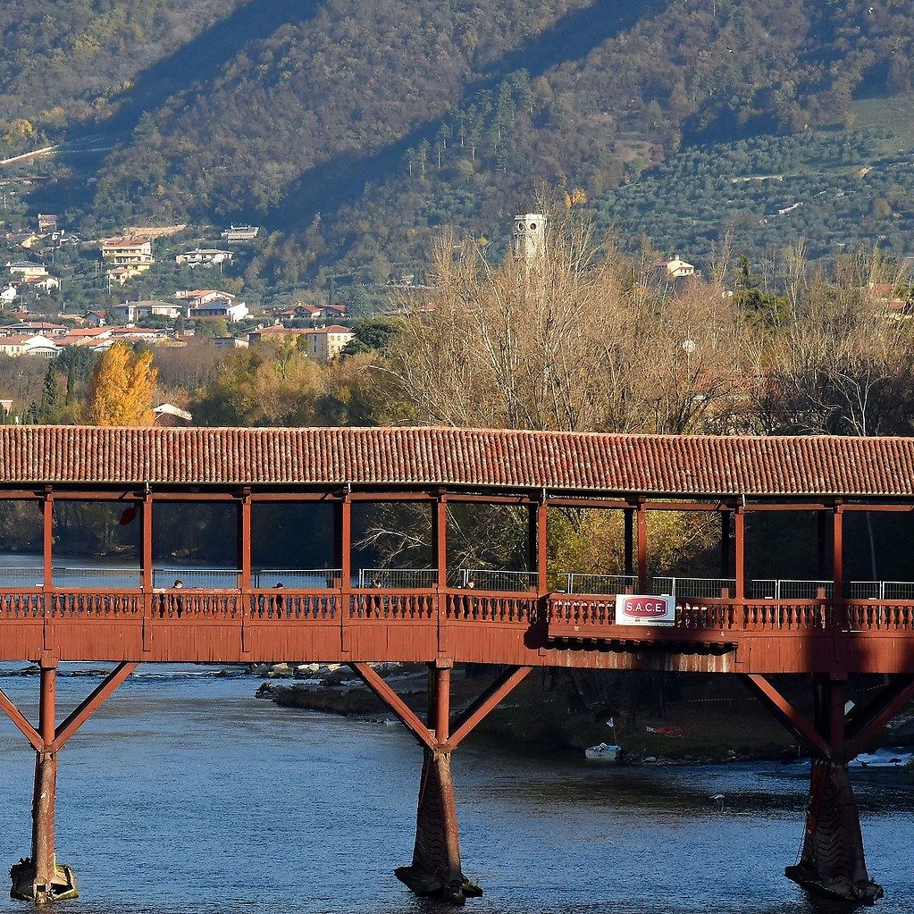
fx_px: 9828
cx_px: 150
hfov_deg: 5.3
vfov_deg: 5.3
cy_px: 696
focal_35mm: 329
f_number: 8
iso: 360
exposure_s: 1/500
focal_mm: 110
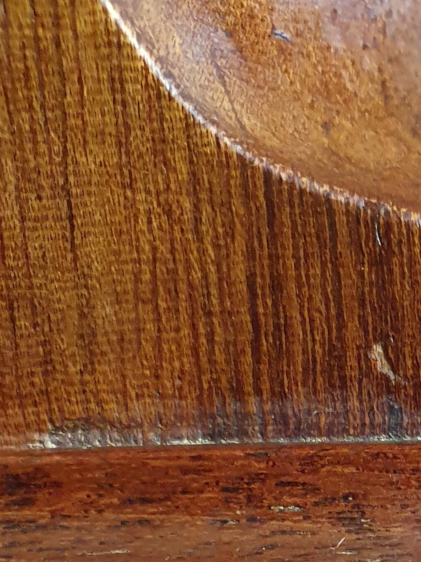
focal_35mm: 77
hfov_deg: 17.7
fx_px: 1248
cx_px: 576
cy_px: 709
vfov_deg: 22.9
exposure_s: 1/50
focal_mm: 4.32
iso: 500
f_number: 2.4
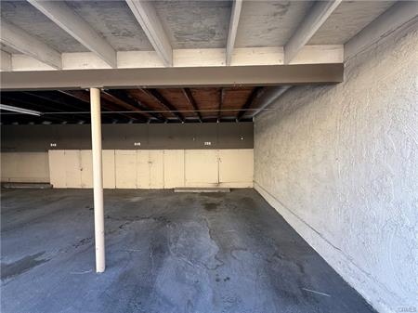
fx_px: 169
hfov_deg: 102.1
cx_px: 209
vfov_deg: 85.6
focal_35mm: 14
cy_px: 156
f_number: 2.2
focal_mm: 2.22
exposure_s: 1/99
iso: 100
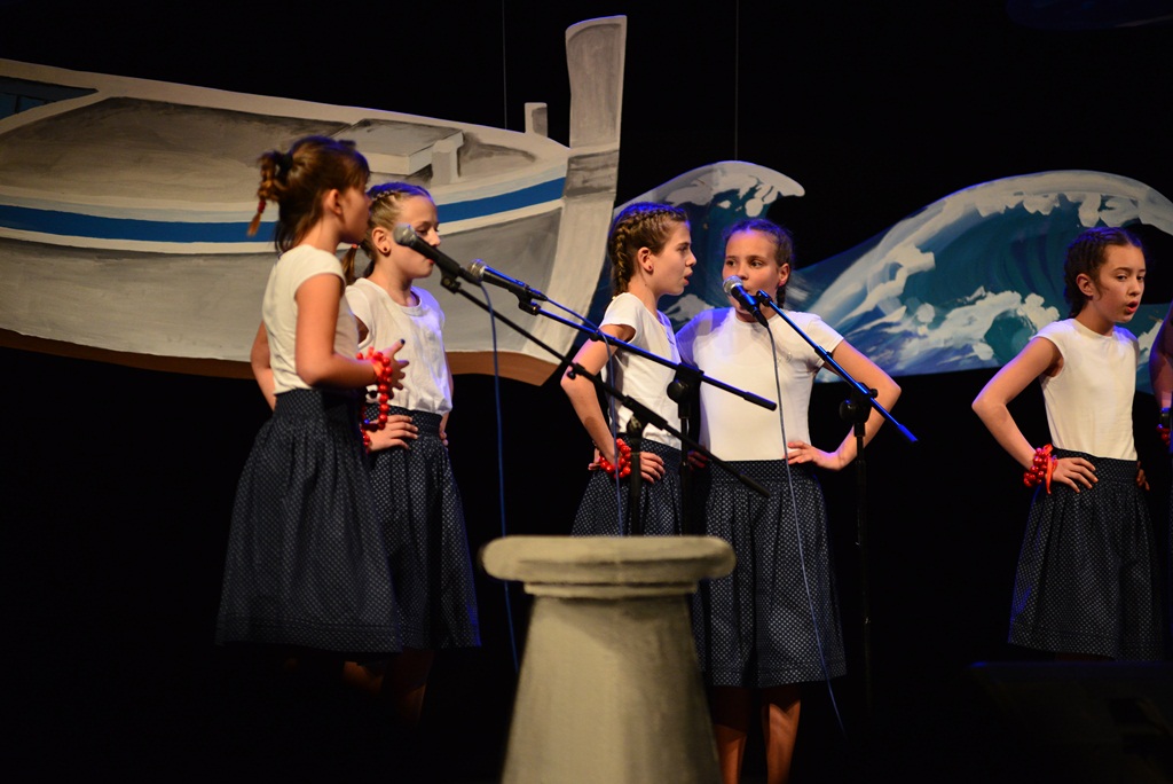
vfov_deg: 6.9
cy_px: 392
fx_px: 6520
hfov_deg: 10.3
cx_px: 586
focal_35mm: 200
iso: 2000
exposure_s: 1/320
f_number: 2.8
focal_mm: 200
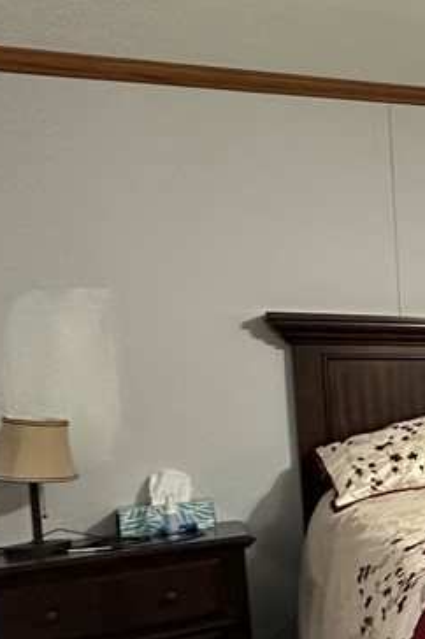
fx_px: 727
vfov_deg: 46.8
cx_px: 846
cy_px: 418
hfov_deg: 19.2
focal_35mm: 41
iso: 640
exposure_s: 1/60
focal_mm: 2.22
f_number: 2.2
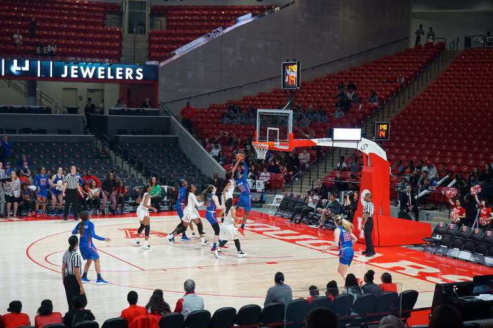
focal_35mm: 66
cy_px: 163
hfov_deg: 30.7
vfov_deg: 20.8
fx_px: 897
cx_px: 244
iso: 500
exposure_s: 1/80
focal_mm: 43
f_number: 5.6
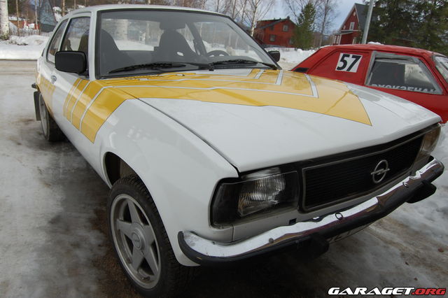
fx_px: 336
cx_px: 224
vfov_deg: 47.9
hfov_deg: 67.4
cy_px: 149
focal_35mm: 27
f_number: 8
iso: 200
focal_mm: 18
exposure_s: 1/250
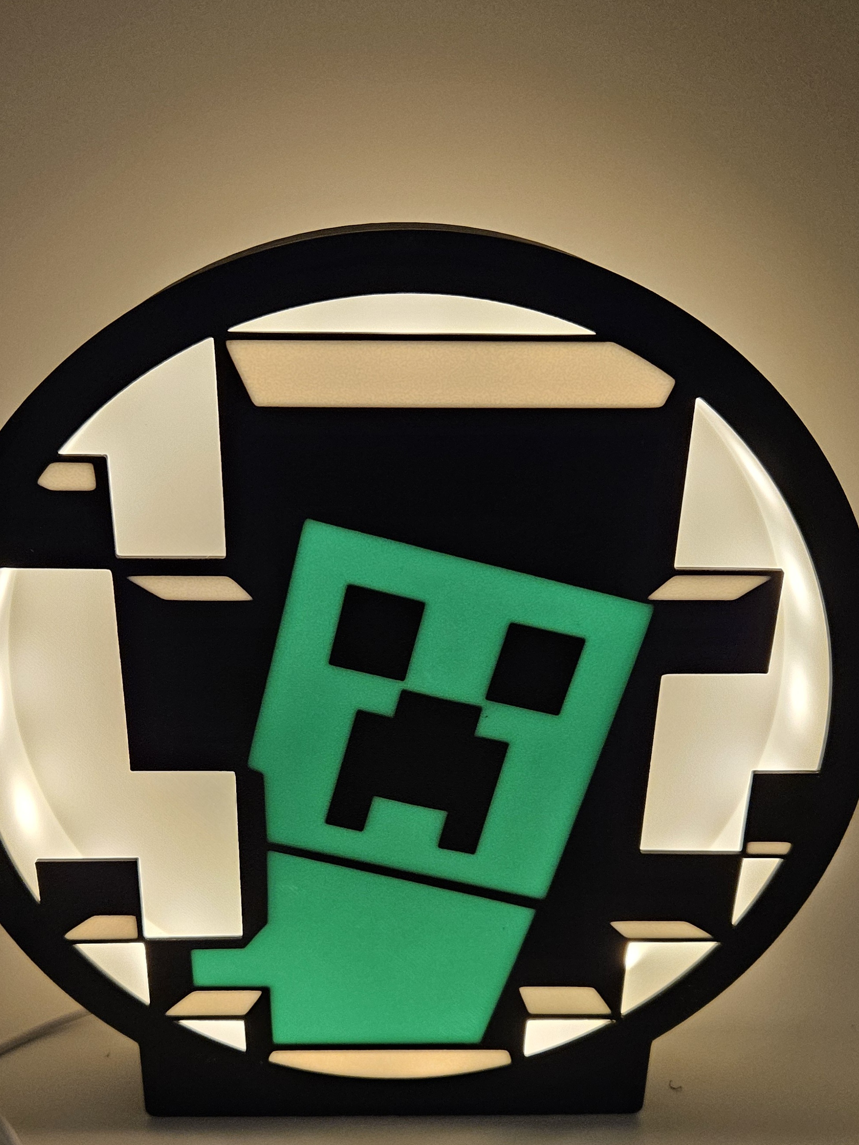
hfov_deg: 40.7
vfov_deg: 52.0
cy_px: 729
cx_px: 390
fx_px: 1158
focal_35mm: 35
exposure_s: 1/100
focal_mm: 5.4
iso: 320
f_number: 1.8
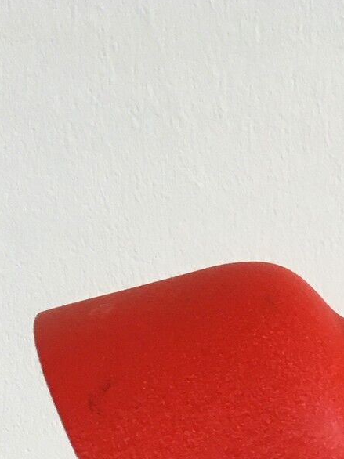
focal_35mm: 99
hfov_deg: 14.4
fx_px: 1313
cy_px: 716
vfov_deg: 17.5
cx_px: 434
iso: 40
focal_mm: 4.15
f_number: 2.2
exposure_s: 1/33
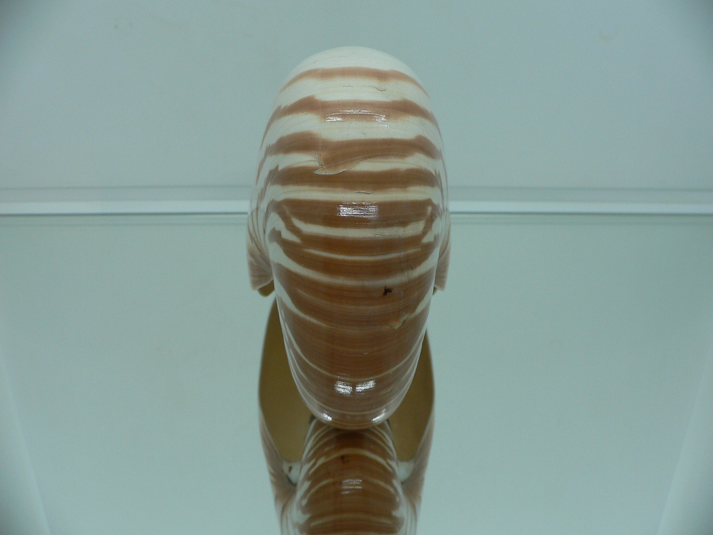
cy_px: 268
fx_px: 721
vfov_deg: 40.7
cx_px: 356
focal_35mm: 35
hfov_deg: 52.6
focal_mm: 4.6
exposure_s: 1/60
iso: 80
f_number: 2.8
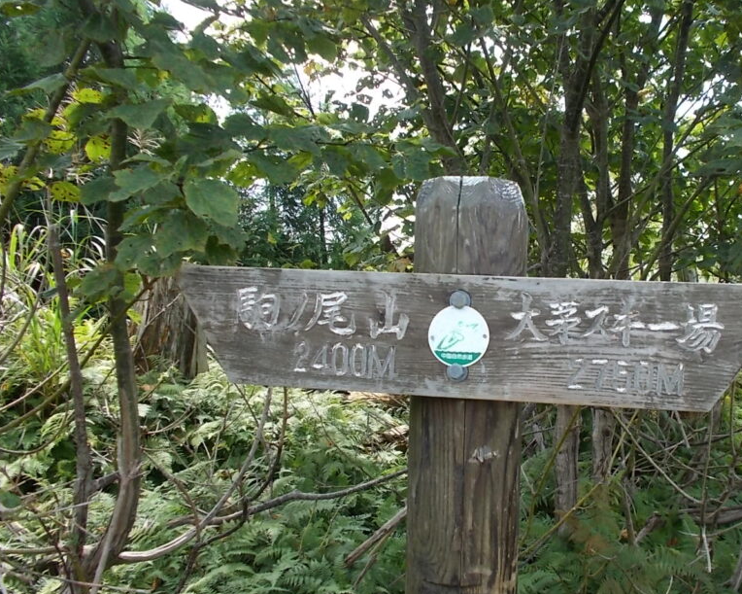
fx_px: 747
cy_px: 333
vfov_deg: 43.3
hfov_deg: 52.1
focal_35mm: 34
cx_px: 475
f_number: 3.2
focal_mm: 4.6
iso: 80
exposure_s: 1/160
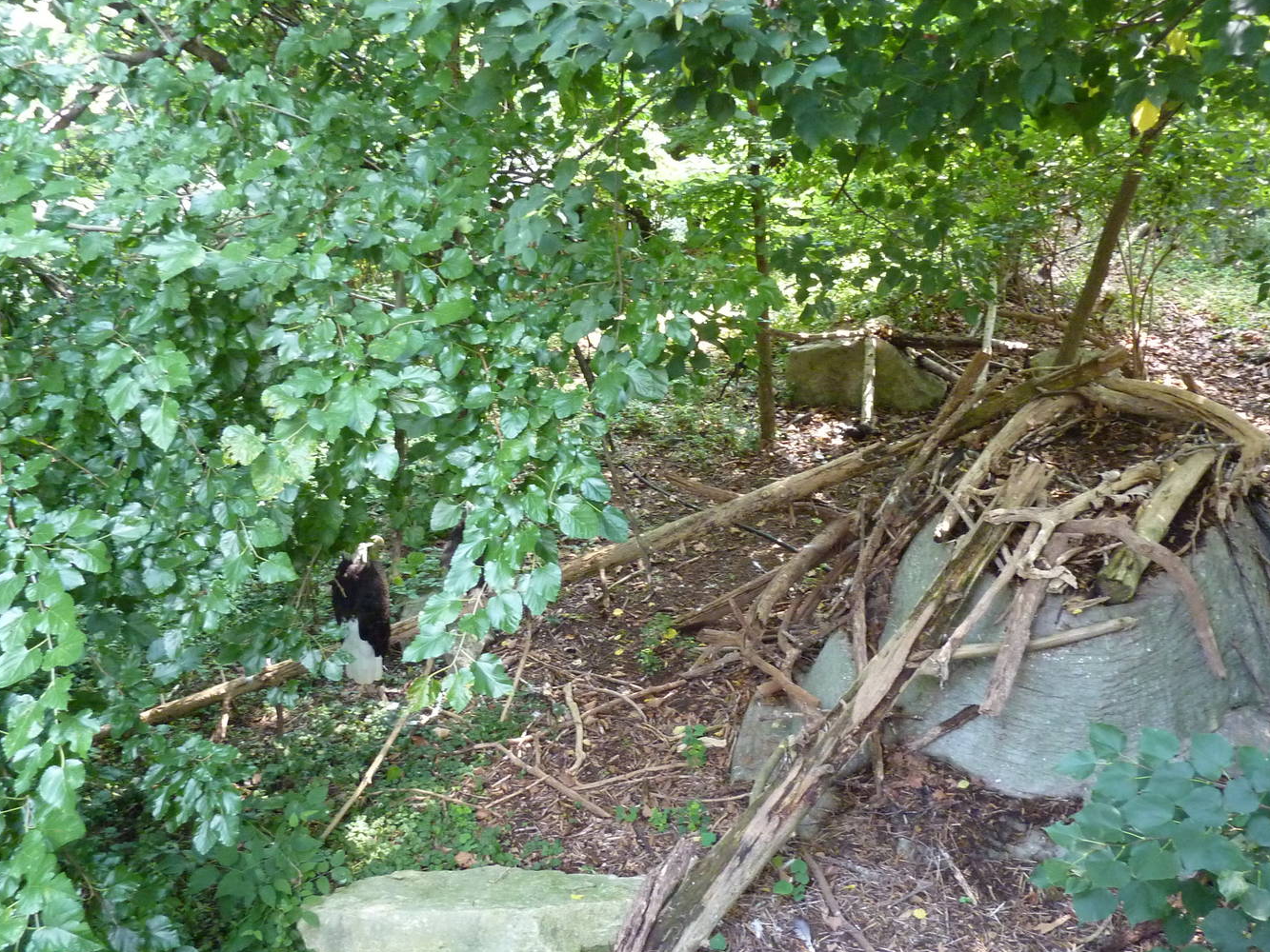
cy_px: 512
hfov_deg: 60.0
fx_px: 1101
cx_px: 634
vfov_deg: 46.8
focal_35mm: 30
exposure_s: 1/50
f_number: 3.3
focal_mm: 4.1
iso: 400
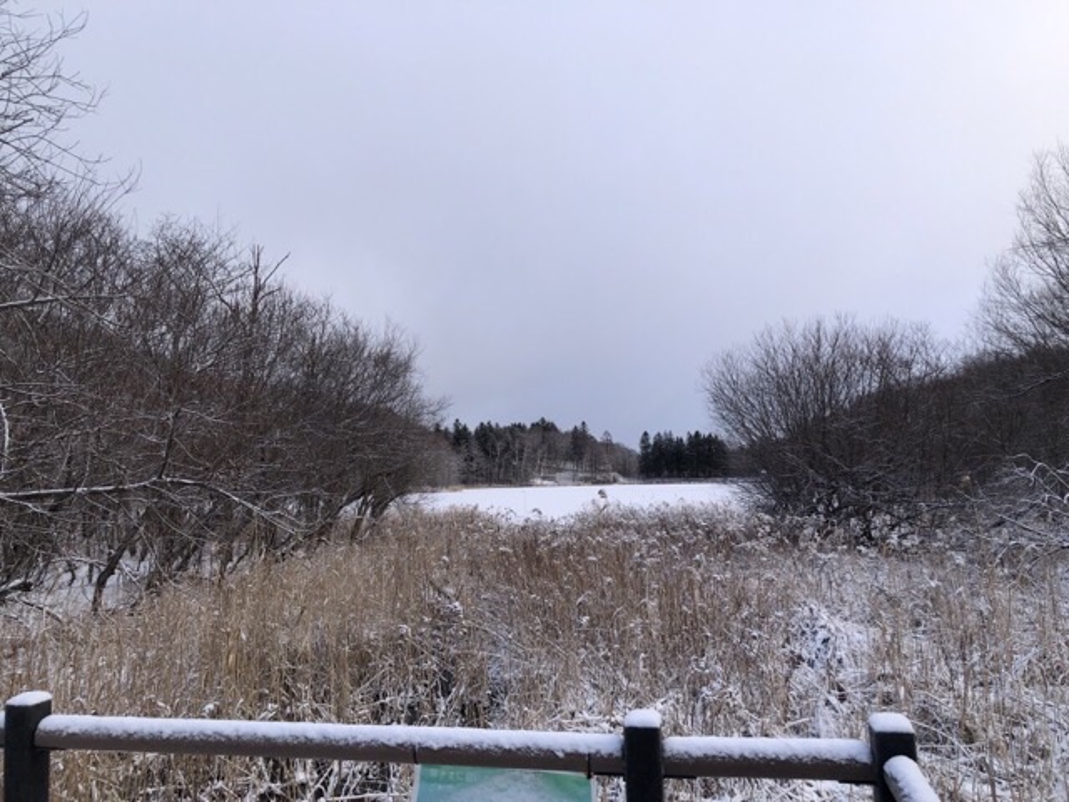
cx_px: 534
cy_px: 401
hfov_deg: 63.4
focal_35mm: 28
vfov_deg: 49.7
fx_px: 865
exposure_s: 1/500
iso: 20
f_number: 1.8
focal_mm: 3.99
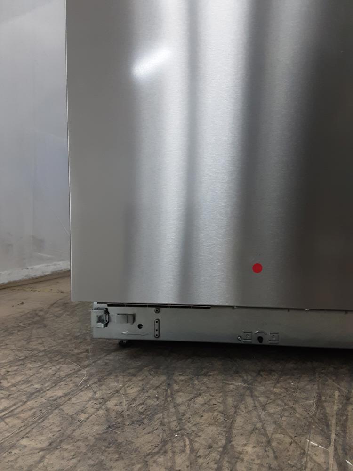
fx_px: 381
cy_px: 236
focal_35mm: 28
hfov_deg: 49.7
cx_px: 176
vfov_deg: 63.4
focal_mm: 2.9
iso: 160
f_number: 1.9
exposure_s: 1/33
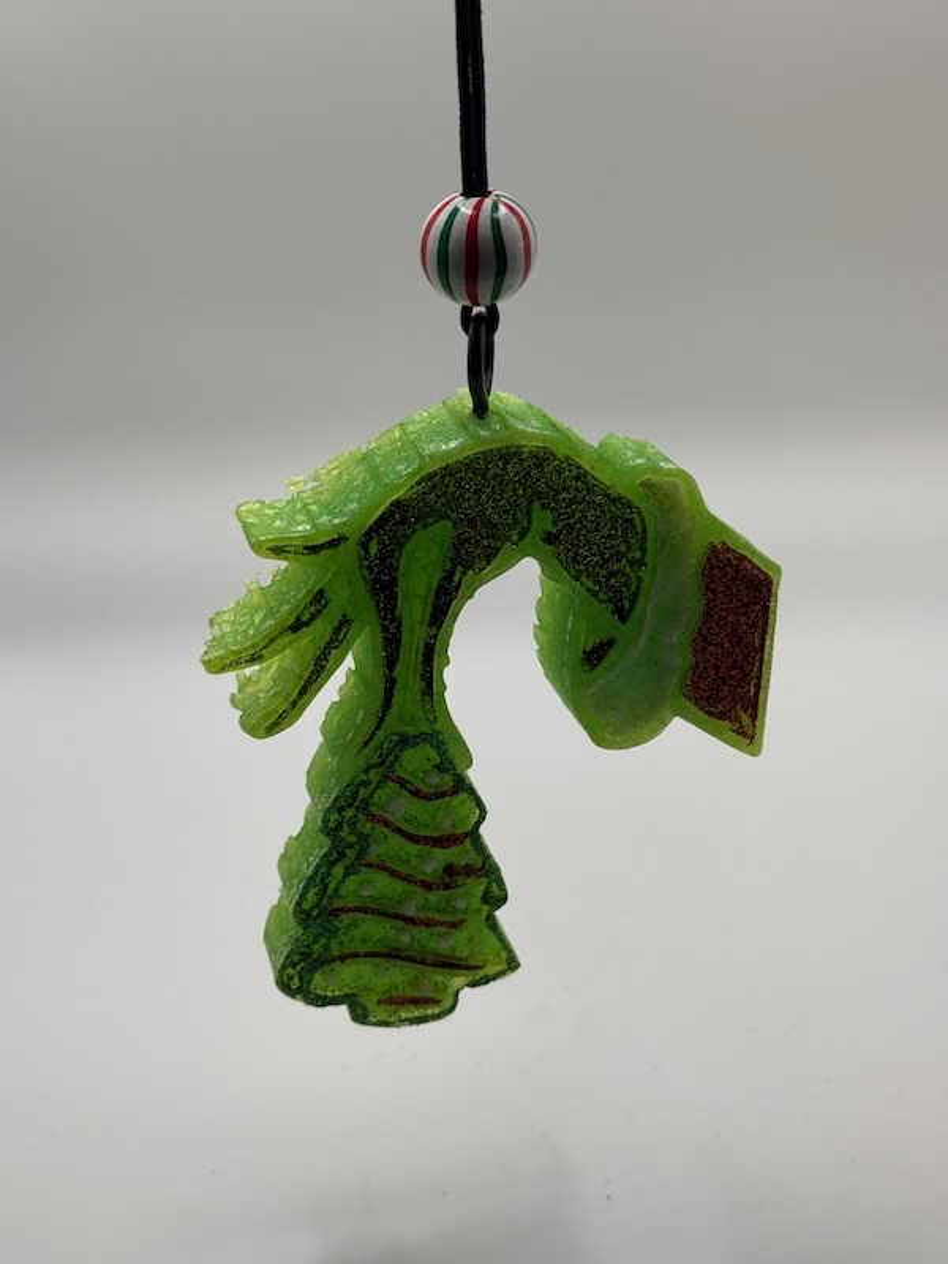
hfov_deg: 30.3
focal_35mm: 48
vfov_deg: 39.7
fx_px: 1753
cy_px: 632
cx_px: 474
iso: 64
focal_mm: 6.76
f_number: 1.78
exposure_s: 1/477
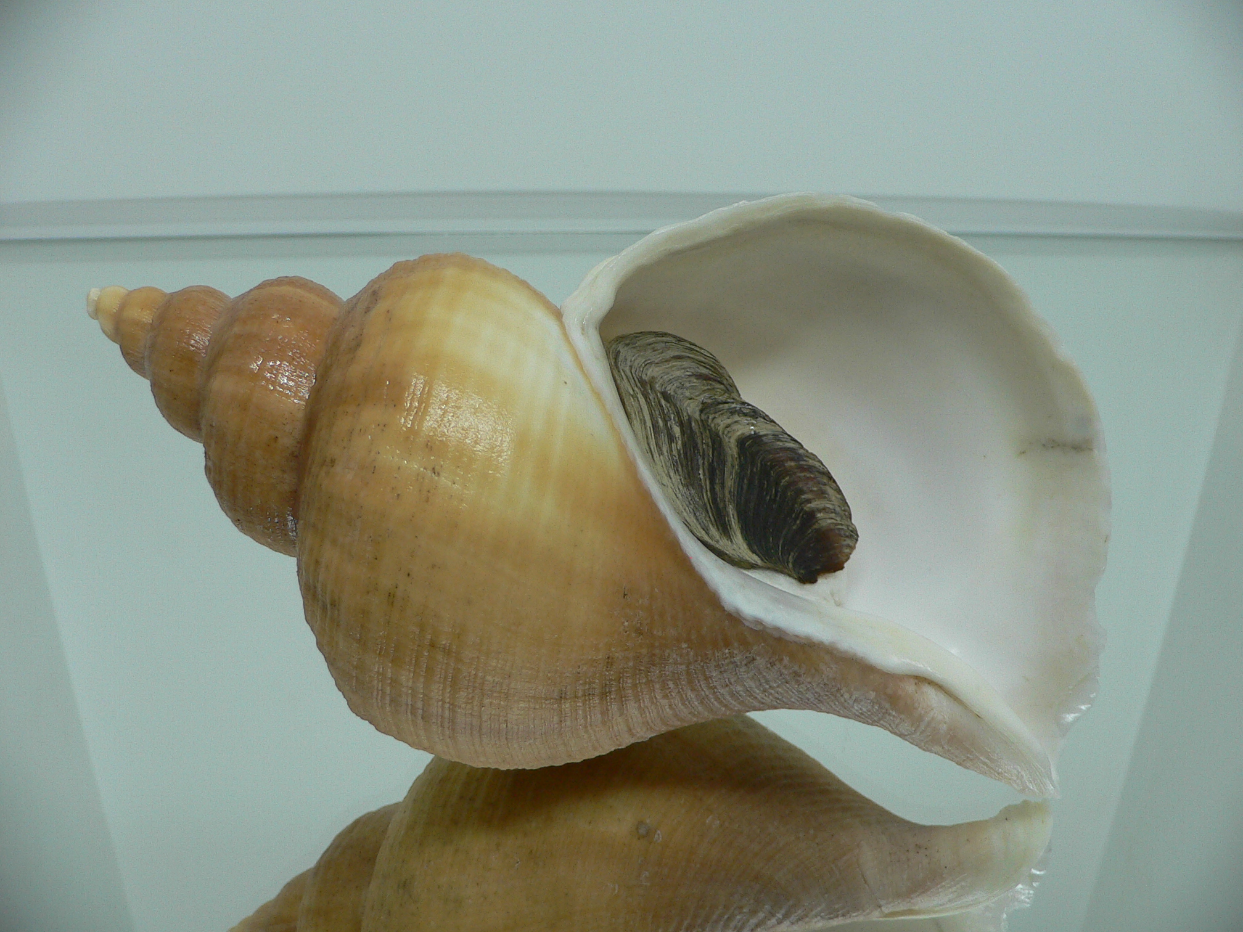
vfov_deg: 40.7
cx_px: 622
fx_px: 1257
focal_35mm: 35
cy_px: 466
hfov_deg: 52.6
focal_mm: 4.6
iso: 100
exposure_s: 1/60
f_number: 2.8
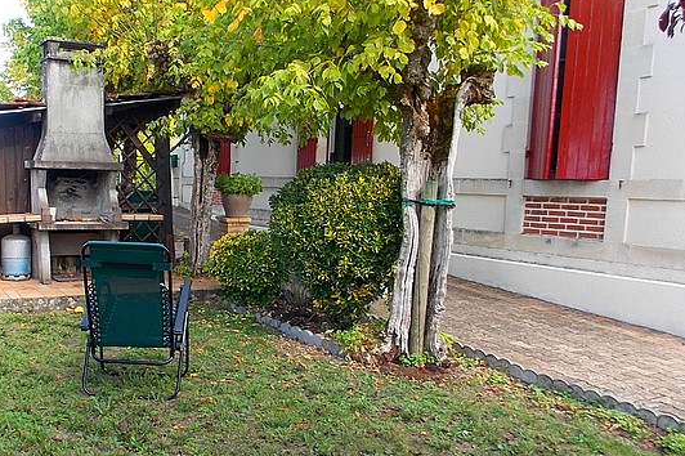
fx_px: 685
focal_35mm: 36
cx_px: 220
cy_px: 267
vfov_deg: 36.7
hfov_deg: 52.0
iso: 80
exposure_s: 1/125
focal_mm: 4
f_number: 3.1
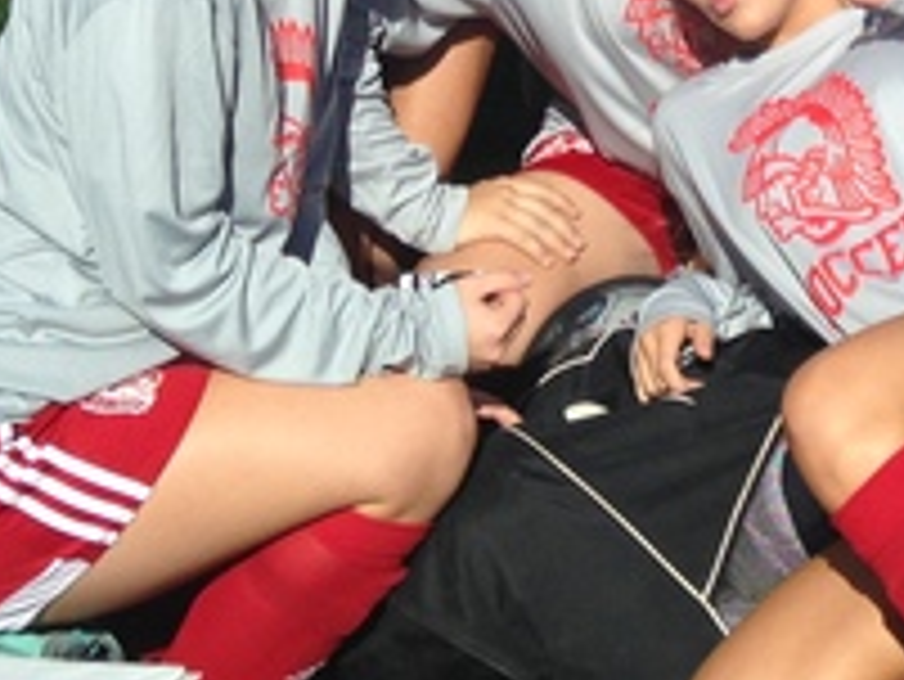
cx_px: 1133
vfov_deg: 11.8
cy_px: -468
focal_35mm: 118
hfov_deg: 15.9
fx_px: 3083
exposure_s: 1/2463
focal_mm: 4.12
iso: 50
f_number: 2.4
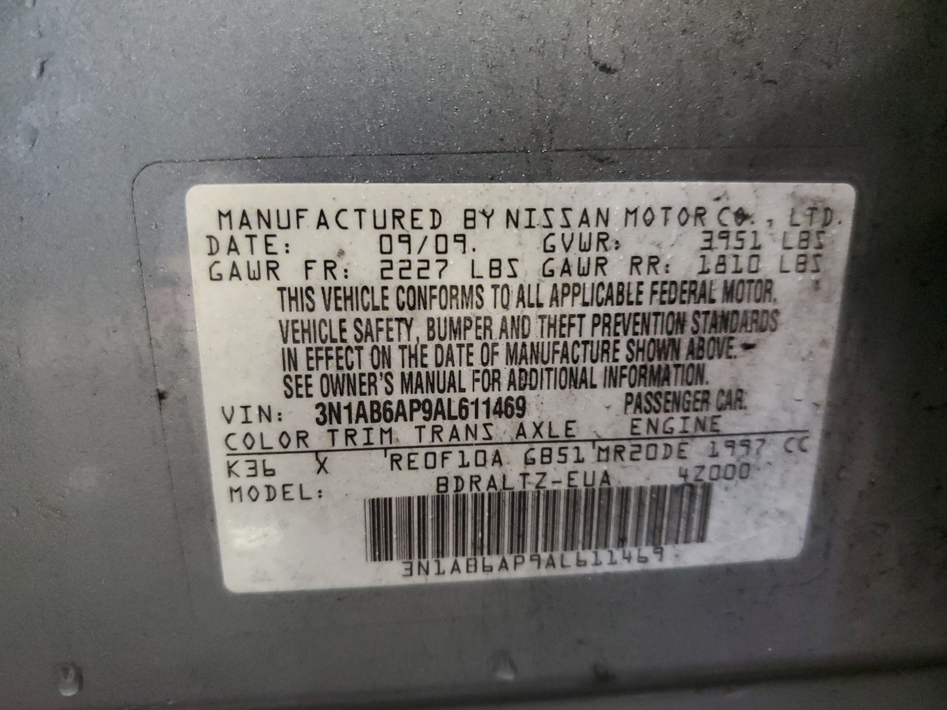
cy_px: 355
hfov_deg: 67.3
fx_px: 711
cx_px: 474
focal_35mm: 26
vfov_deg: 53.1
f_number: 1.5
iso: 330
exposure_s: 1/24
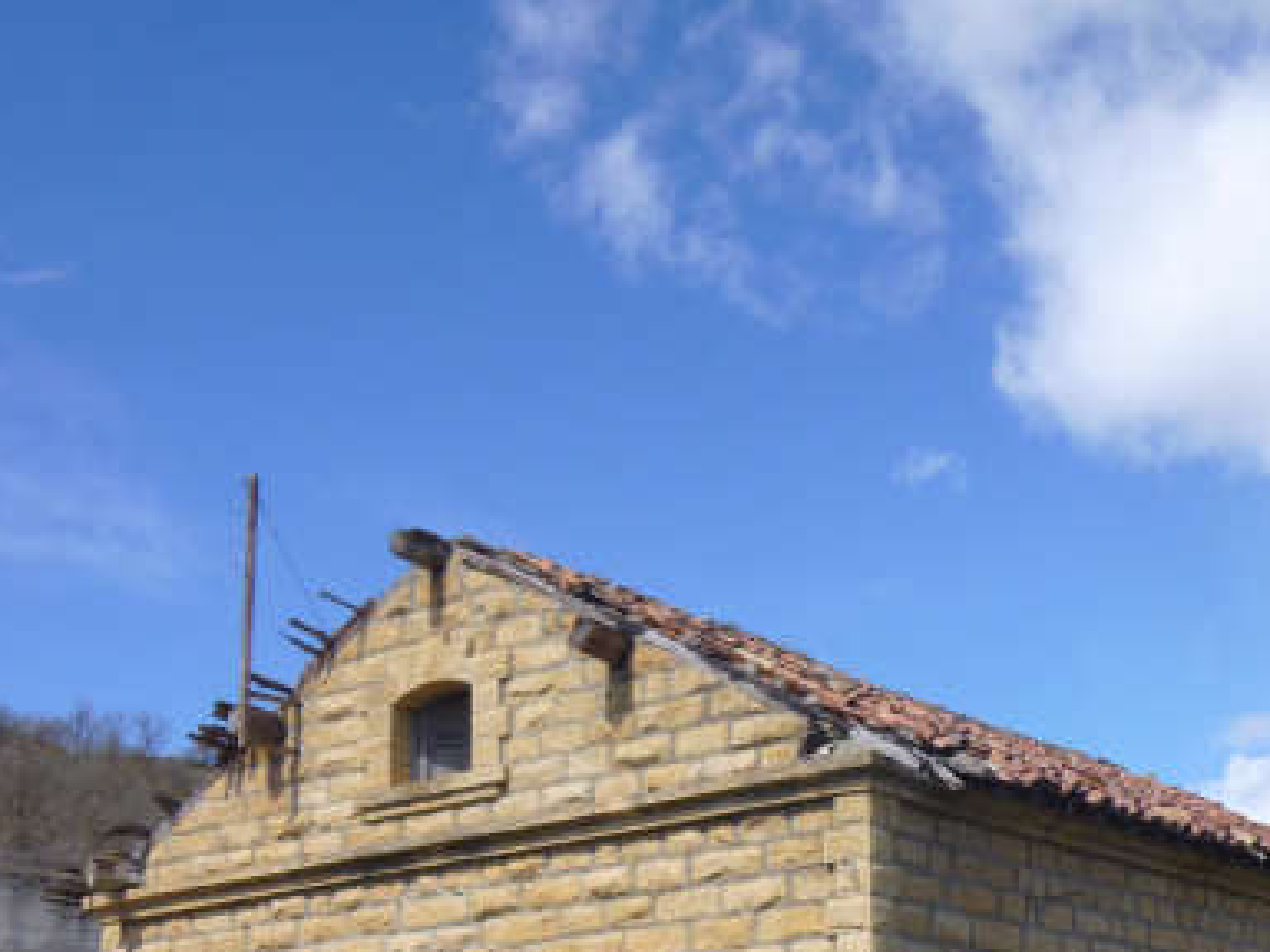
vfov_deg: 27.9
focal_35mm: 50
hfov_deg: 37.0
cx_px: 992
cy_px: 869
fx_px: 1834
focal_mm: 4.5
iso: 100
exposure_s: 1/1000
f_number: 3.1
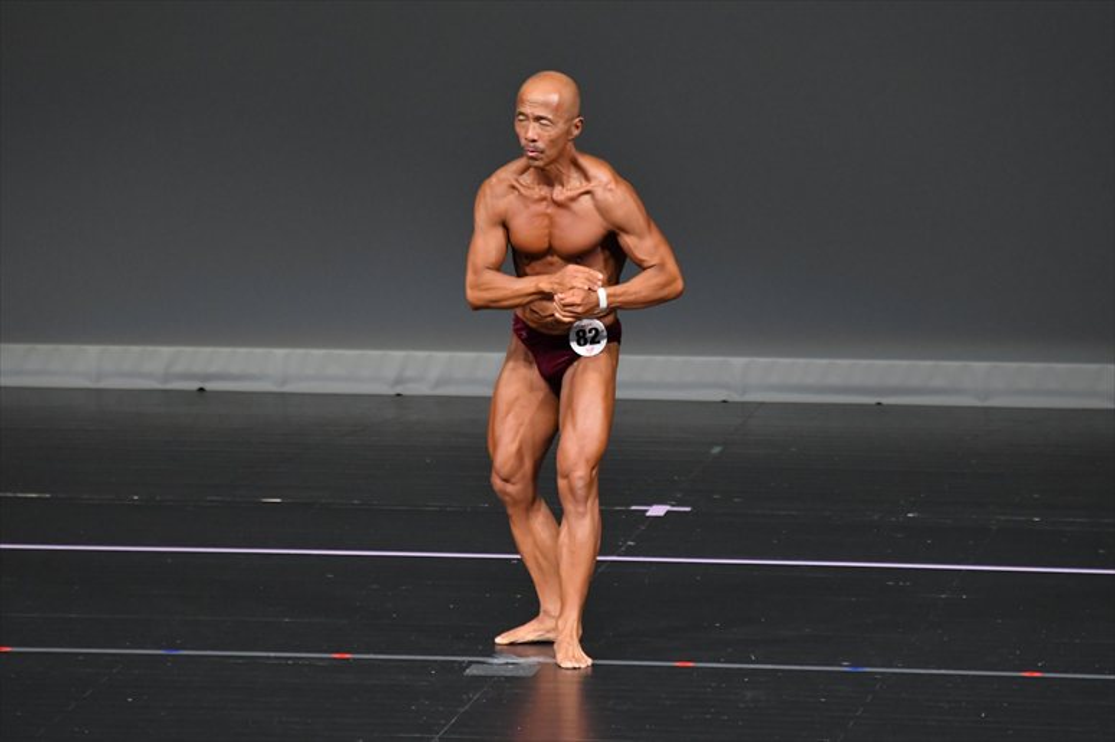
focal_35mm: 375
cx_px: 558
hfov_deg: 5.5
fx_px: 11609
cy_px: 371
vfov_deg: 3.7
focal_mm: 250
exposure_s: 1/400
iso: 4000
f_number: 5.6
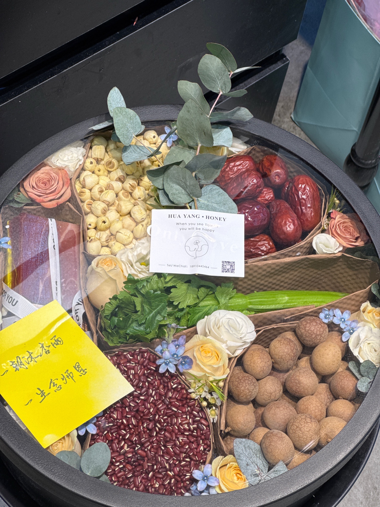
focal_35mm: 77
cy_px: 254
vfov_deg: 25.3
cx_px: 190
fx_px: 1127
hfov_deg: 19.1
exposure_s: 1/100
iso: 64
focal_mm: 9
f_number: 2.8
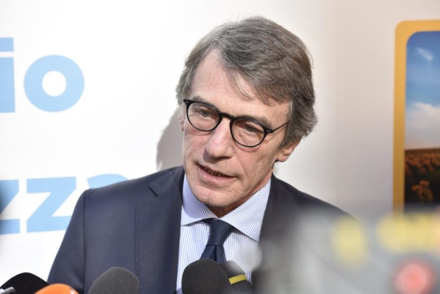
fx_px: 1492
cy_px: 147
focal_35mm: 122
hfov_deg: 16.8
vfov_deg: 11.3
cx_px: 220
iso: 250
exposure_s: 1/400
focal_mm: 122
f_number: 4
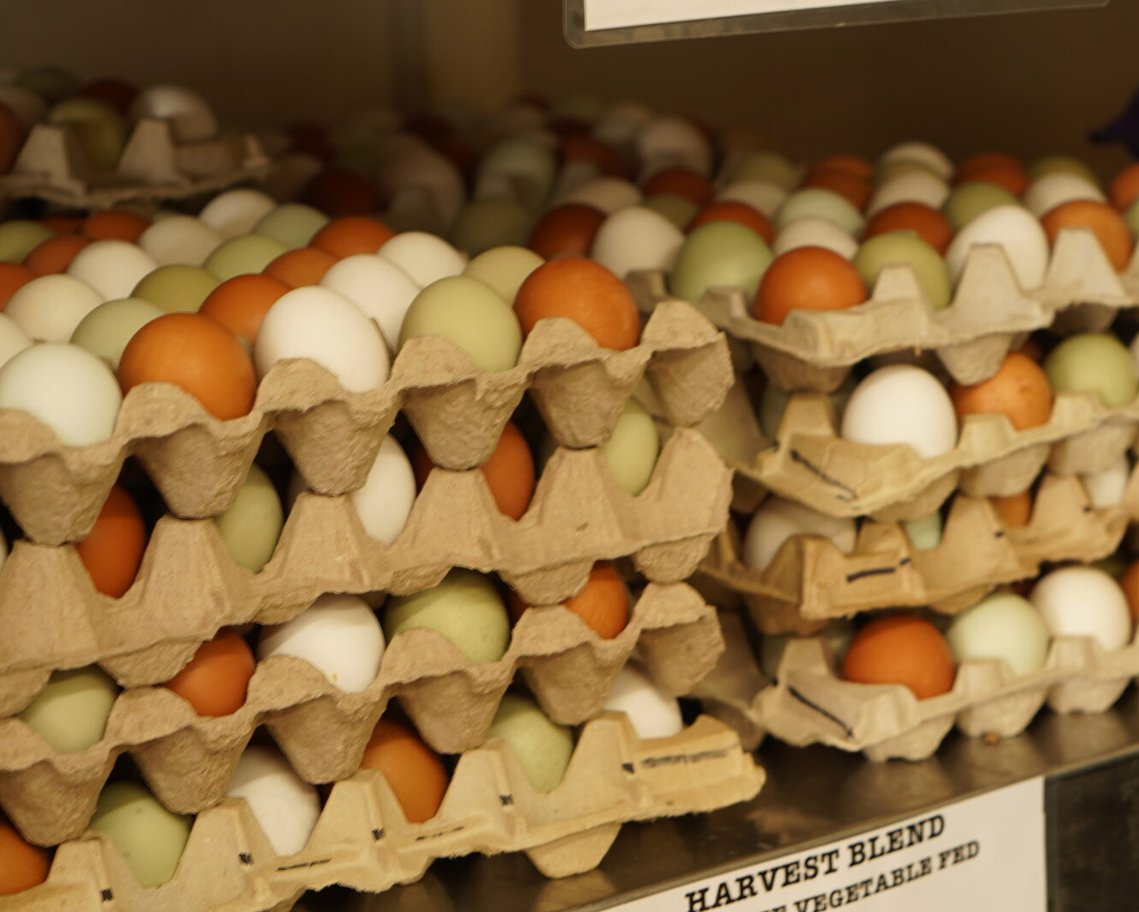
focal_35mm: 86
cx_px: 651
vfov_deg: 17.9
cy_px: 457
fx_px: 2899
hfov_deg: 22.2
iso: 160
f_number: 4
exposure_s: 1/15
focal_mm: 51
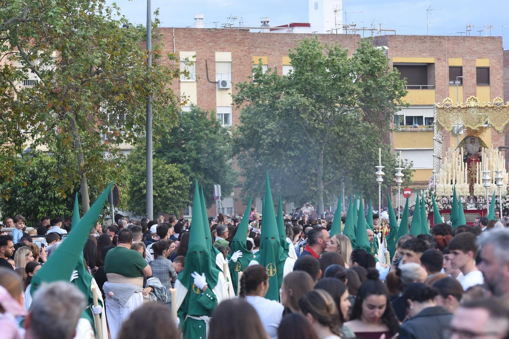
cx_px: 293
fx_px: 2304
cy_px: 160
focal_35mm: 163
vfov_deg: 8.4
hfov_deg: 12.6
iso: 640
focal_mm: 130
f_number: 5
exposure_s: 1/100
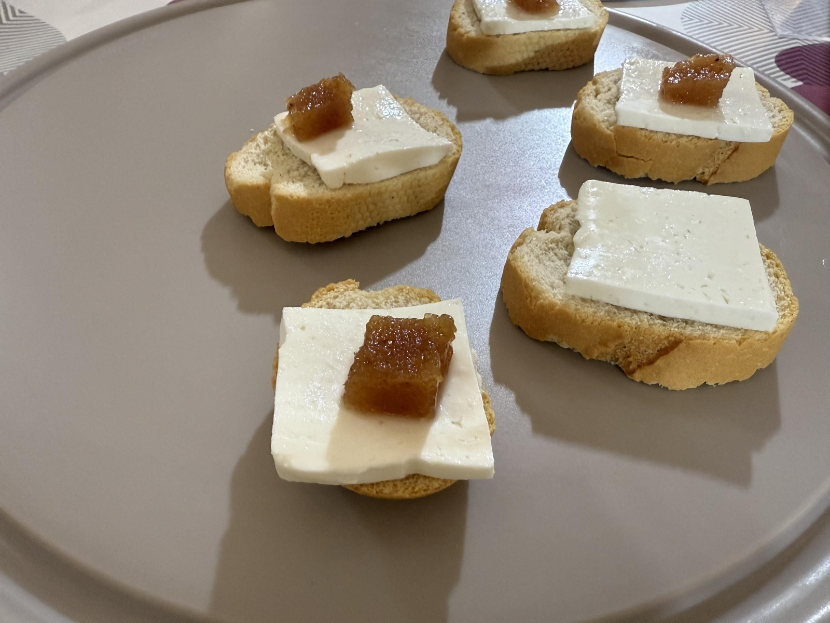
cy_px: 312
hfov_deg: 71.6
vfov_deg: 56.8
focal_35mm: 24
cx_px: 415
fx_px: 575
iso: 200
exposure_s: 1/50
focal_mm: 2.22
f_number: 2.2
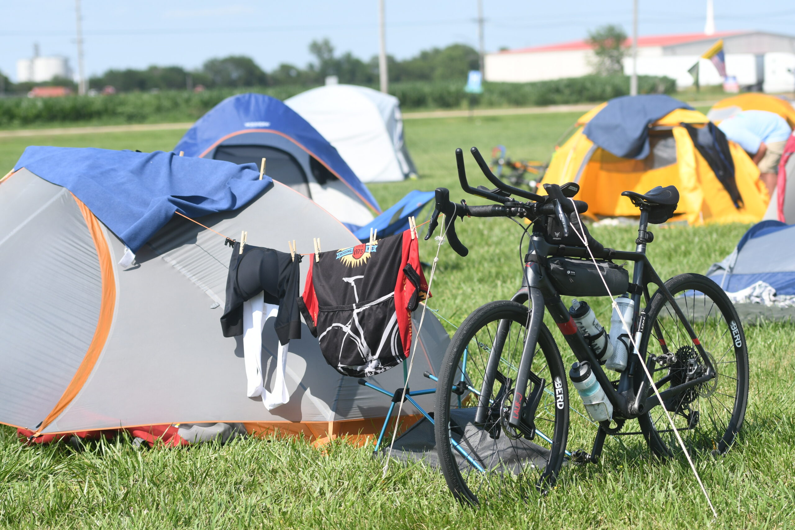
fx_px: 2319
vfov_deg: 13.0
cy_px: 265
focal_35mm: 105
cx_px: 398
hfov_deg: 19.5
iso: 200
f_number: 2.8
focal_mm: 70
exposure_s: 1/2500
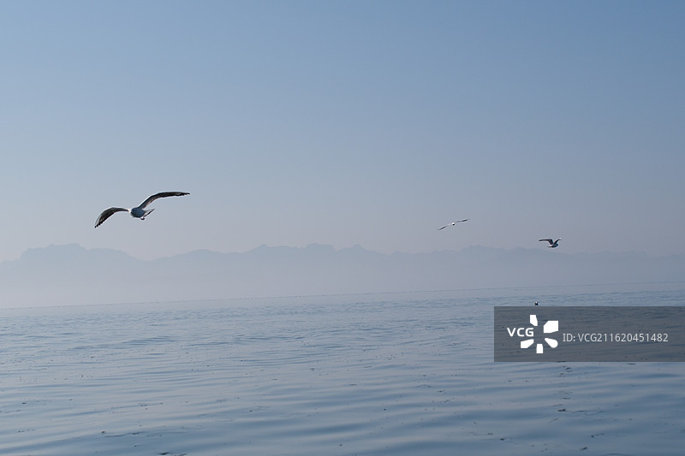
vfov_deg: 28.1
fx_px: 913
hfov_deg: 41.1
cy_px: 228
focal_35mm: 48
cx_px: 342
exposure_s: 1/4400
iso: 250
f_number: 4
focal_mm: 32.1
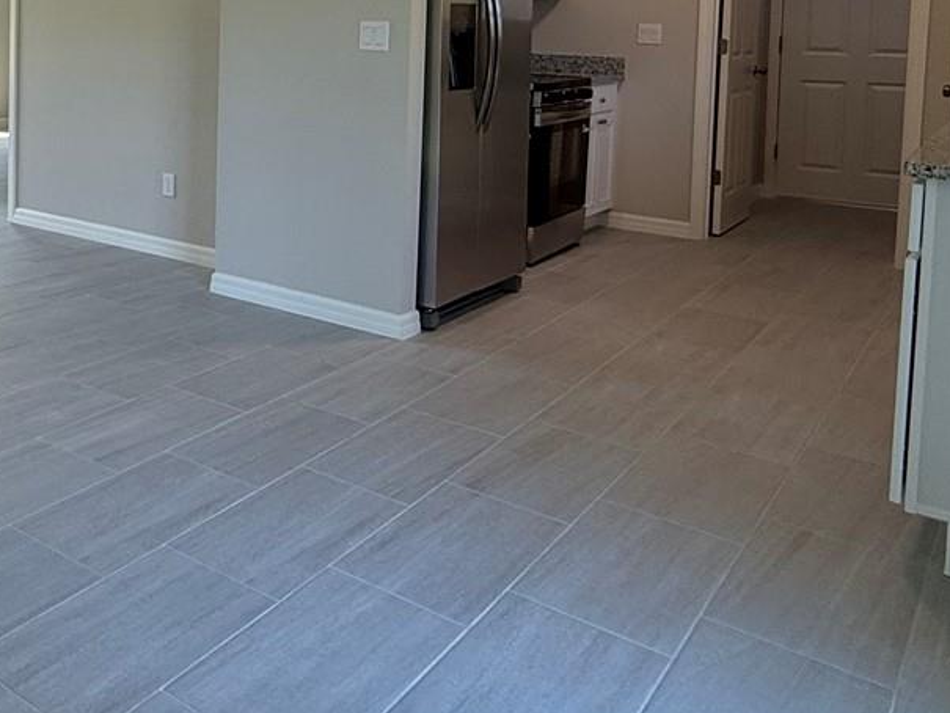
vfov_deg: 36.1
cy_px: 61
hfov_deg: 43.5
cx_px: 14
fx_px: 1016
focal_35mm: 37
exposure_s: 1/99
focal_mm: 2.22
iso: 80
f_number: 2.2
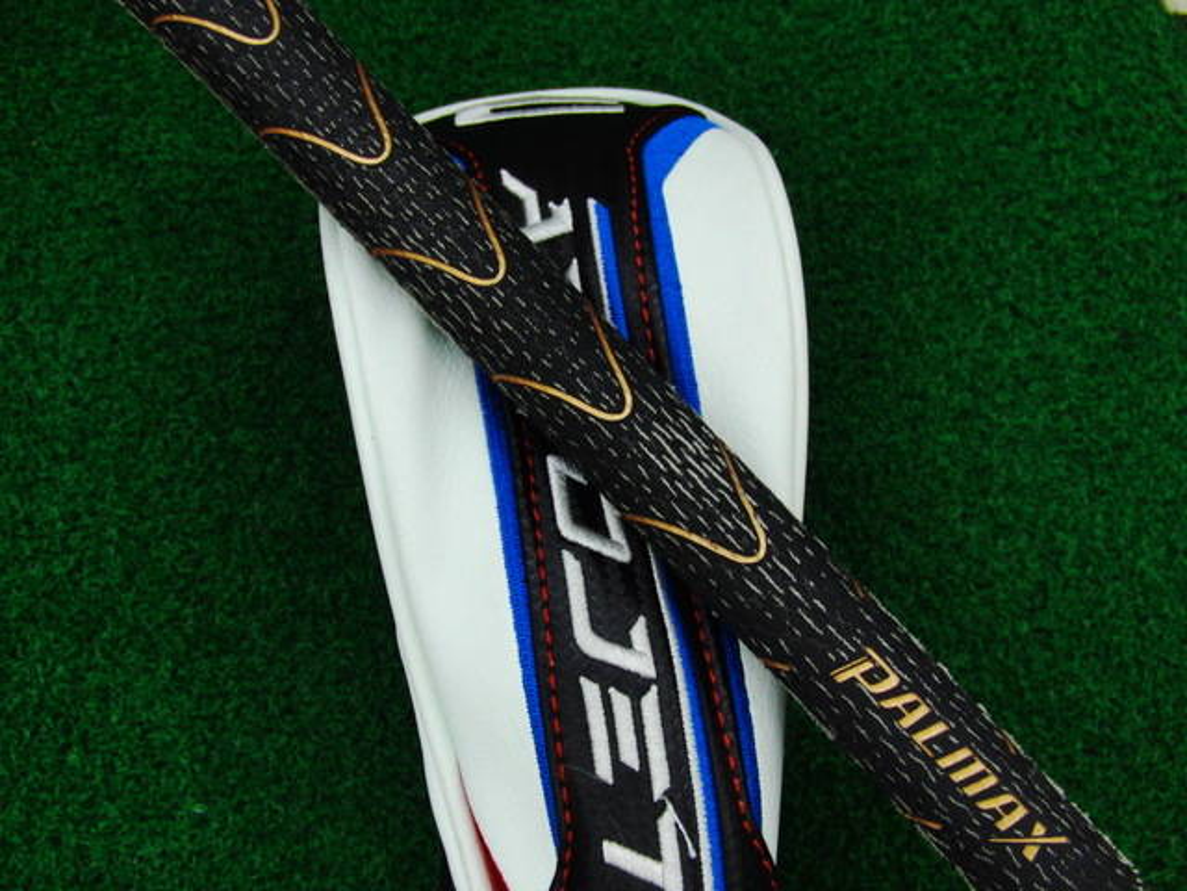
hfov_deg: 50.1
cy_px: 446
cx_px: 594
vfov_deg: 38.7
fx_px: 1269
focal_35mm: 37
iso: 250
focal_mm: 6.42
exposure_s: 1/80
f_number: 3.6
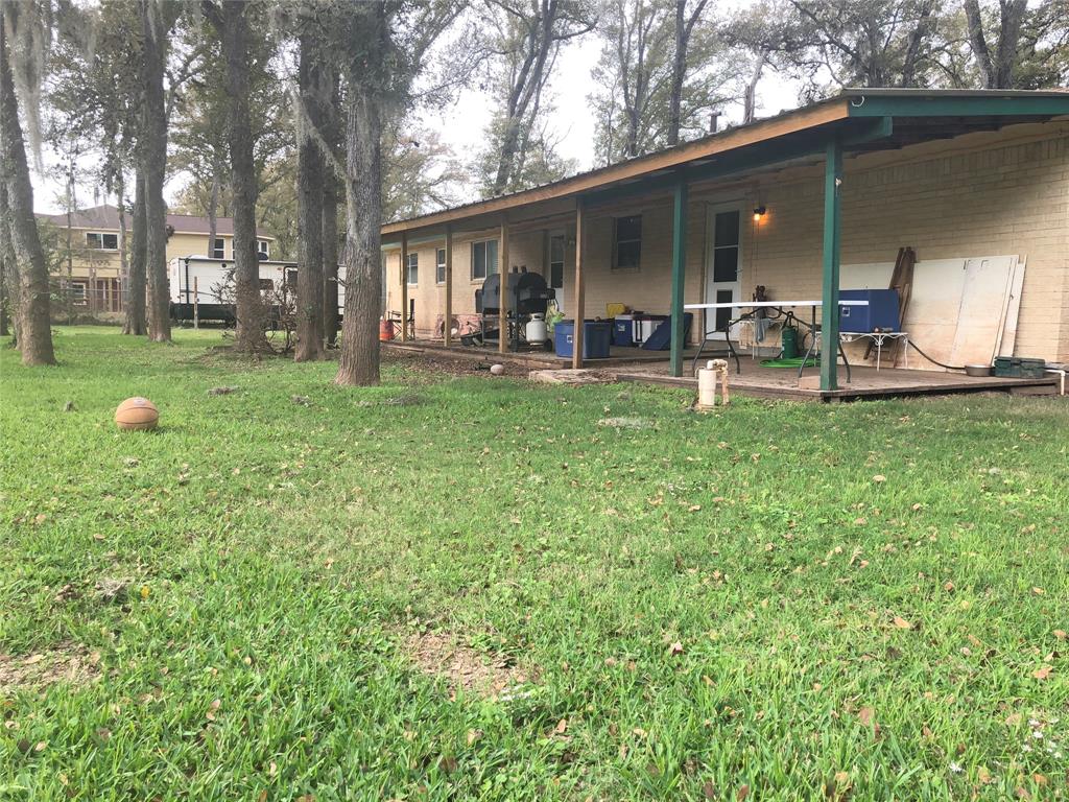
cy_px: 401
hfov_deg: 61.7
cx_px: 534
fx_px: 896
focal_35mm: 29
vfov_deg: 48.2
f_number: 1.8
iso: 20
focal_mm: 3.99
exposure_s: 1/322
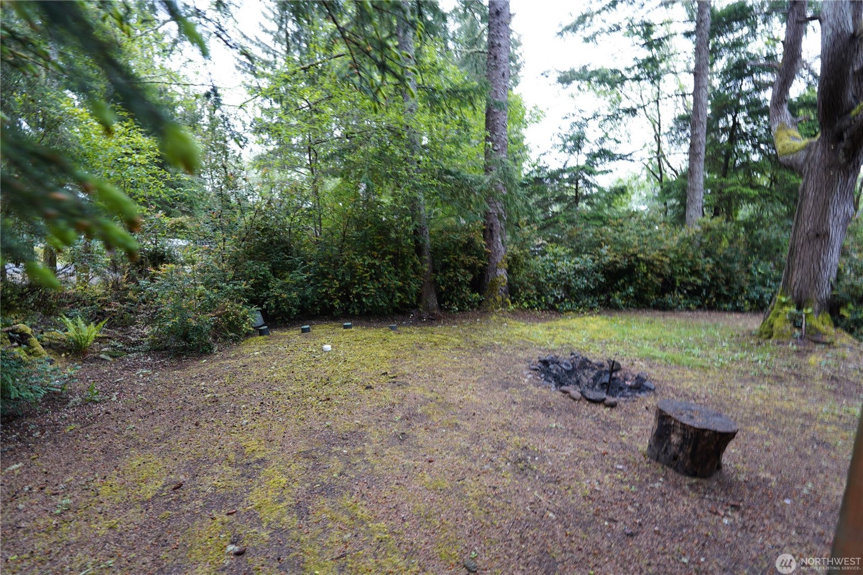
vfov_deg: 81.2
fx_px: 336
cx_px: 432
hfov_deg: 104.3
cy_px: 288
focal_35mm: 14
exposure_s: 1/30
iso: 200
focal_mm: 14
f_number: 4
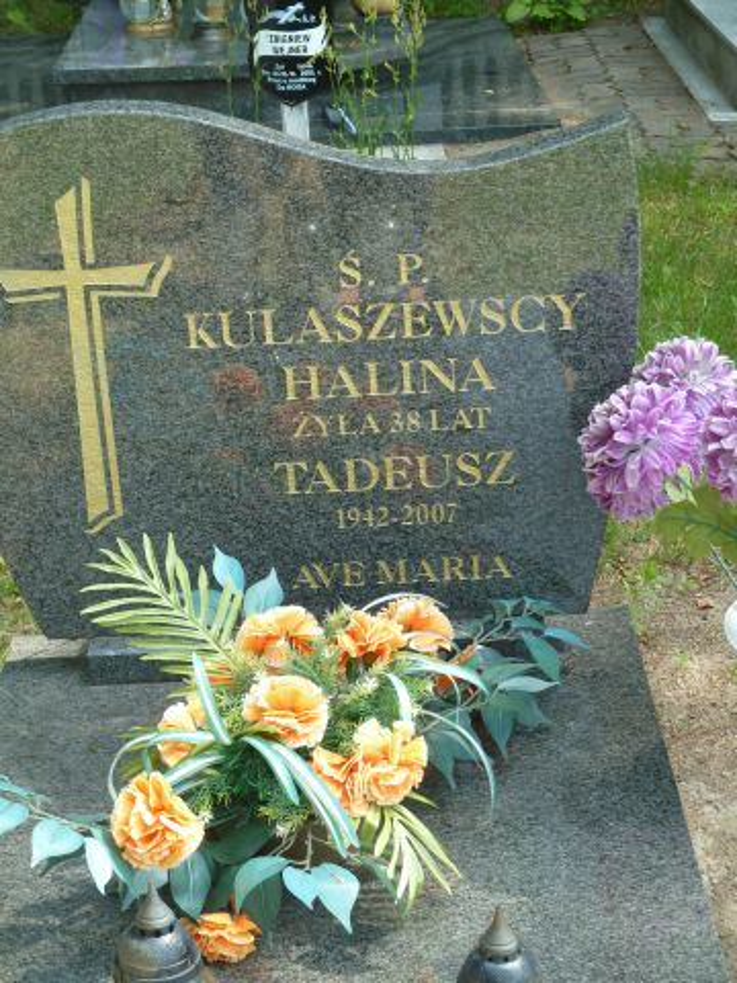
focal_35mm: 72
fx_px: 2044
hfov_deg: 20.4
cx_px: 368
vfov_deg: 27.0
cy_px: 492
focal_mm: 11.9
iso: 80
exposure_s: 1/50
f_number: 4.1
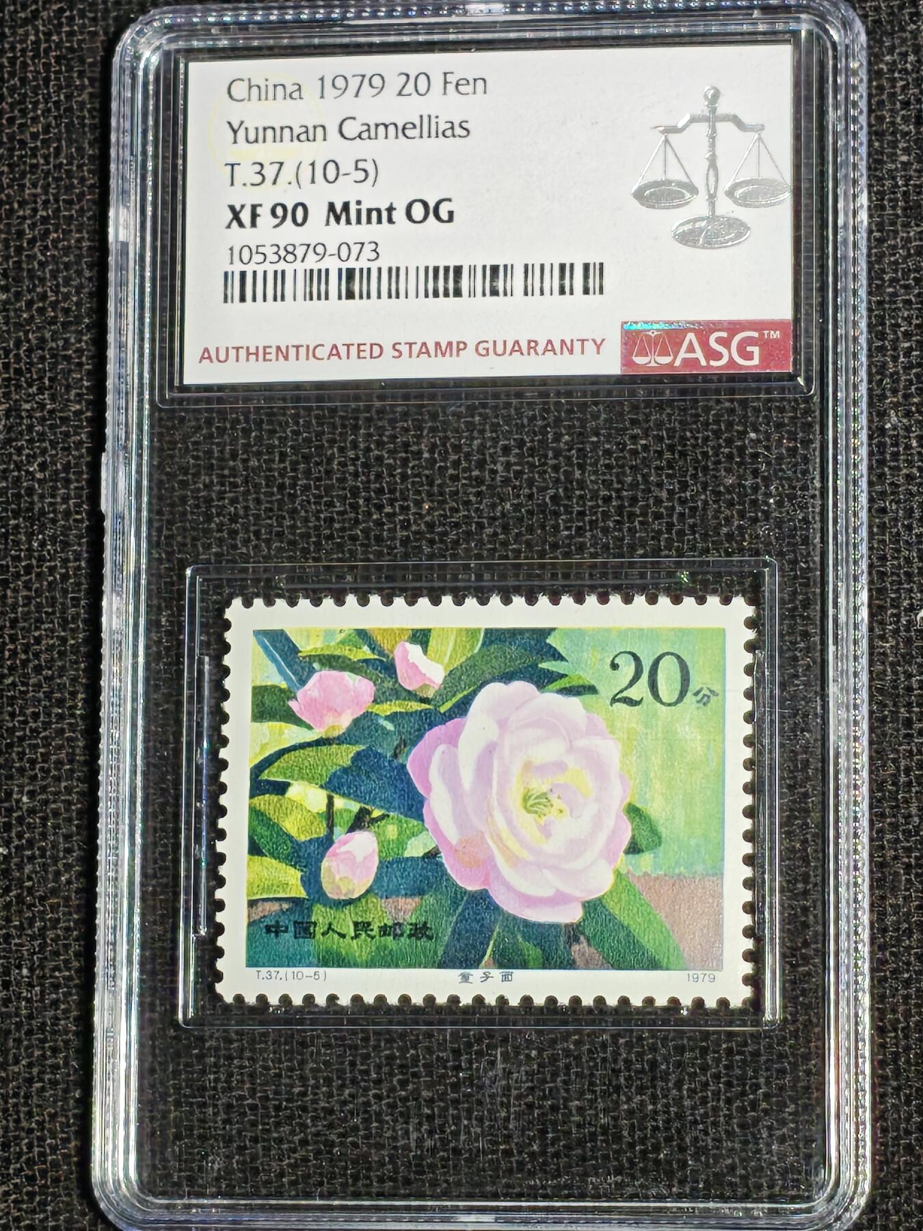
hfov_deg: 11.5
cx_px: 462
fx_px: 4586
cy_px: 616
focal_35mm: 129
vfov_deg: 15.3
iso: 50
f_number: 1.5
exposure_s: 1/423
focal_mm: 4.94
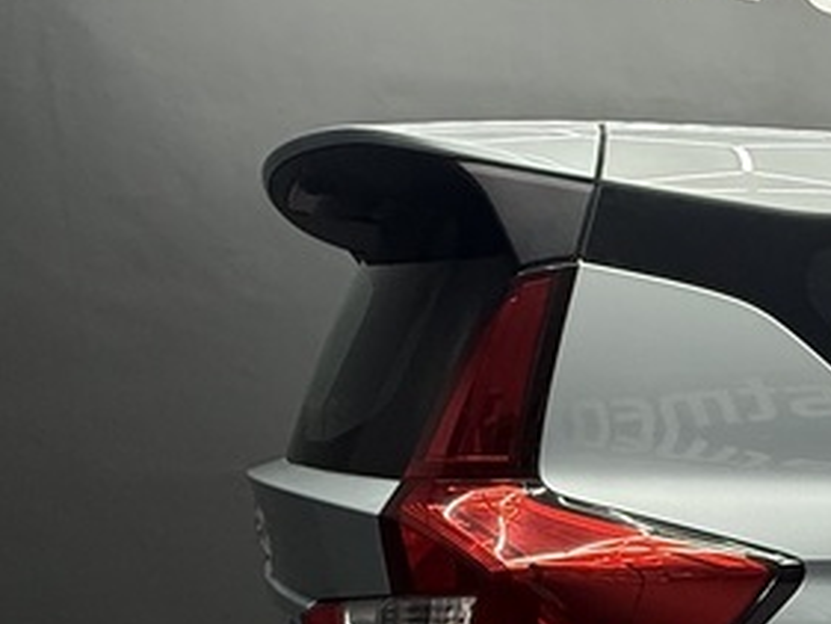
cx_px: 1011
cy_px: 618
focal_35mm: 51
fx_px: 1225
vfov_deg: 27.1
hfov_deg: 31.2
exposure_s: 1/100
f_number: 2.2
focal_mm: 2.22
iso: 250
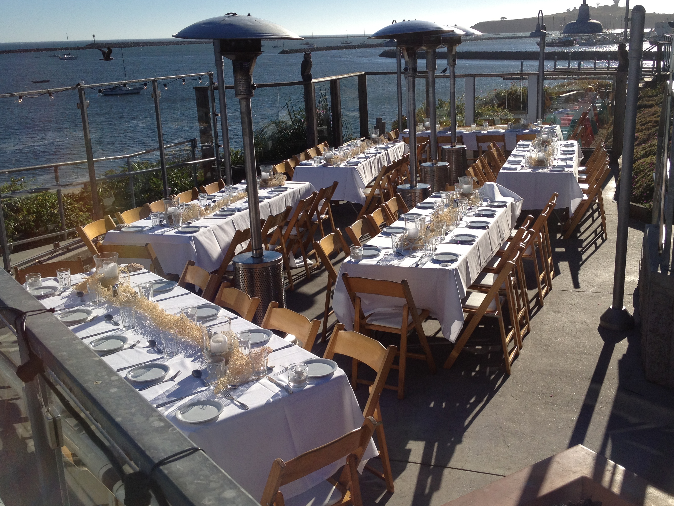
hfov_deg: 44.7
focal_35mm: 42
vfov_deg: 34.3
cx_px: 380
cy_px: 238
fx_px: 818
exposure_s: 1/2762
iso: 64
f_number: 2.4
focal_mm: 4.28
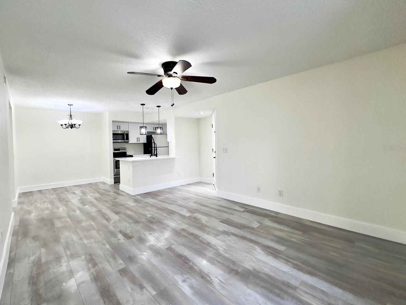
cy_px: 147
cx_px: 179
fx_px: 188
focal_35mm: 16
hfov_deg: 94.1
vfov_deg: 78.1
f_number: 2.2
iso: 250
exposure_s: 1/120
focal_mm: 2.22
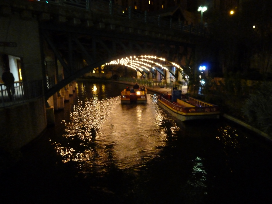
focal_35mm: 25
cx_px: 136
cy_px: 102
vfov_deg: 54.9
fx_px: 196
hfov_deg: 69.4
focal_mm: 4.5
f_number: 3.3
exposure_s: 1/4
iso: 800
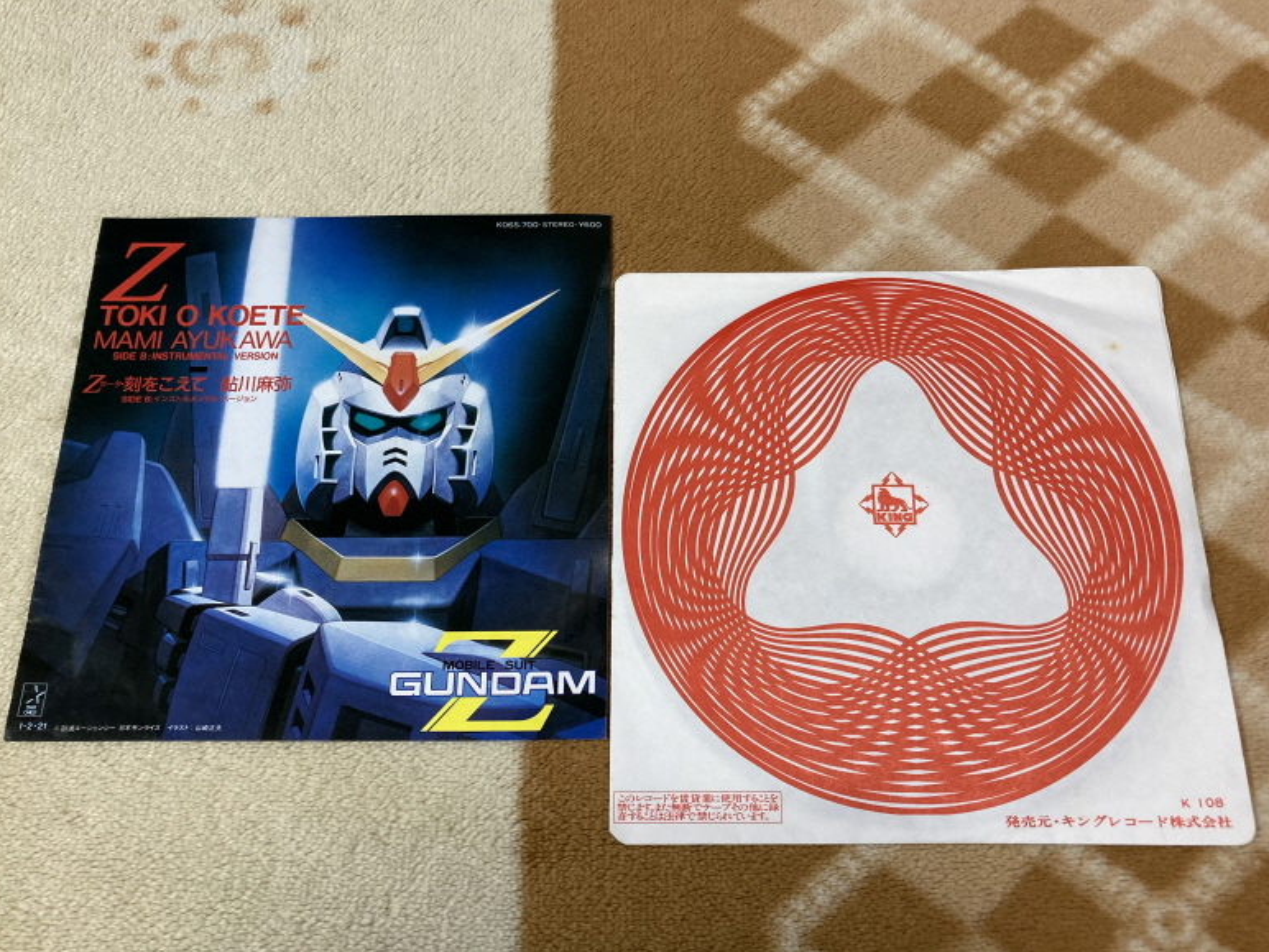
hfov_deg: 61.7
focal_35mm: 29
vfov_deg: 48.2
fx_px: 1063
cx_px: 639
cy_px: 478
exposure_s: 1/60
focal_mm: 3.99
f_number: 1.8
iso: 160
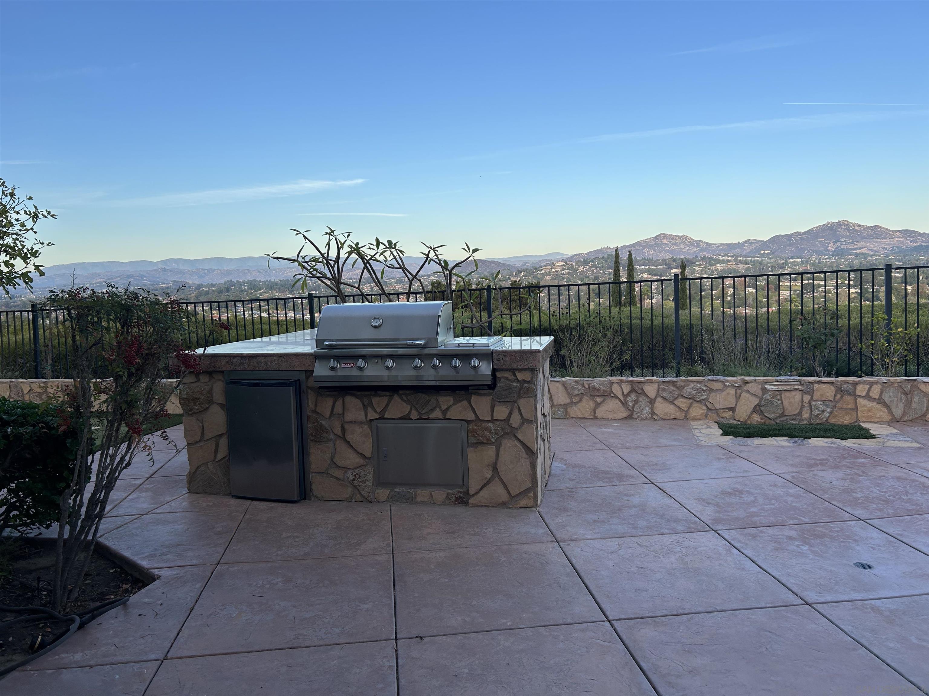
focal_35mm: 26
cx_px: 464
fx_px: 698
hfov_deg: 67.3
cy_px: 348
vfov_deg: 53.1
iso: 50
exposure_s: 1/1311
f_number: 1.5
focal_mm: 5.7
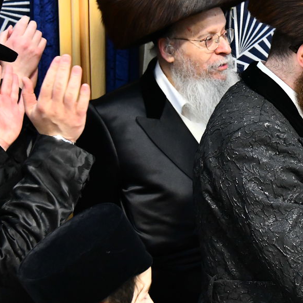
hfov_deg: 13.6
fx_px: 1248
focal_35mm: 126
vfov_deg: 13.8
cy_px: 91
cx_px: 331
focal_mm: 62
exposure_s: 1/160
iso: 3200
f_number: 5.6
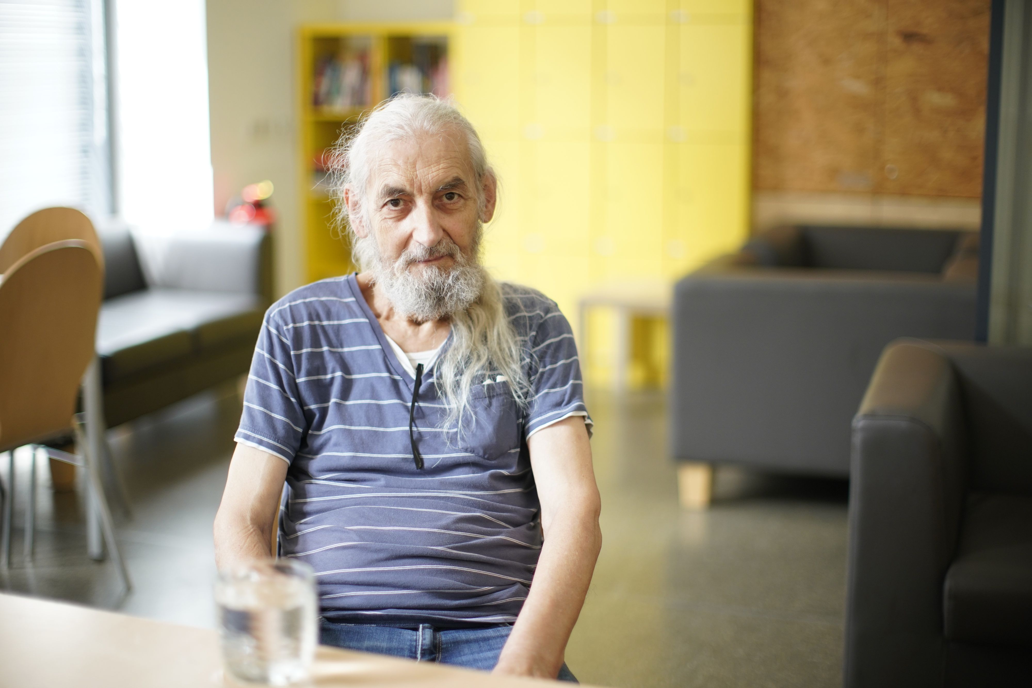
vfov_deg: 27.0
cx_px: 516
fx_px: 1433
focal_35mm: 50
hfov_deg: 39.6
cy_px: 344
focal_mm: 50
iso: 640
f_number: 1.3
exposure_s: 1/400
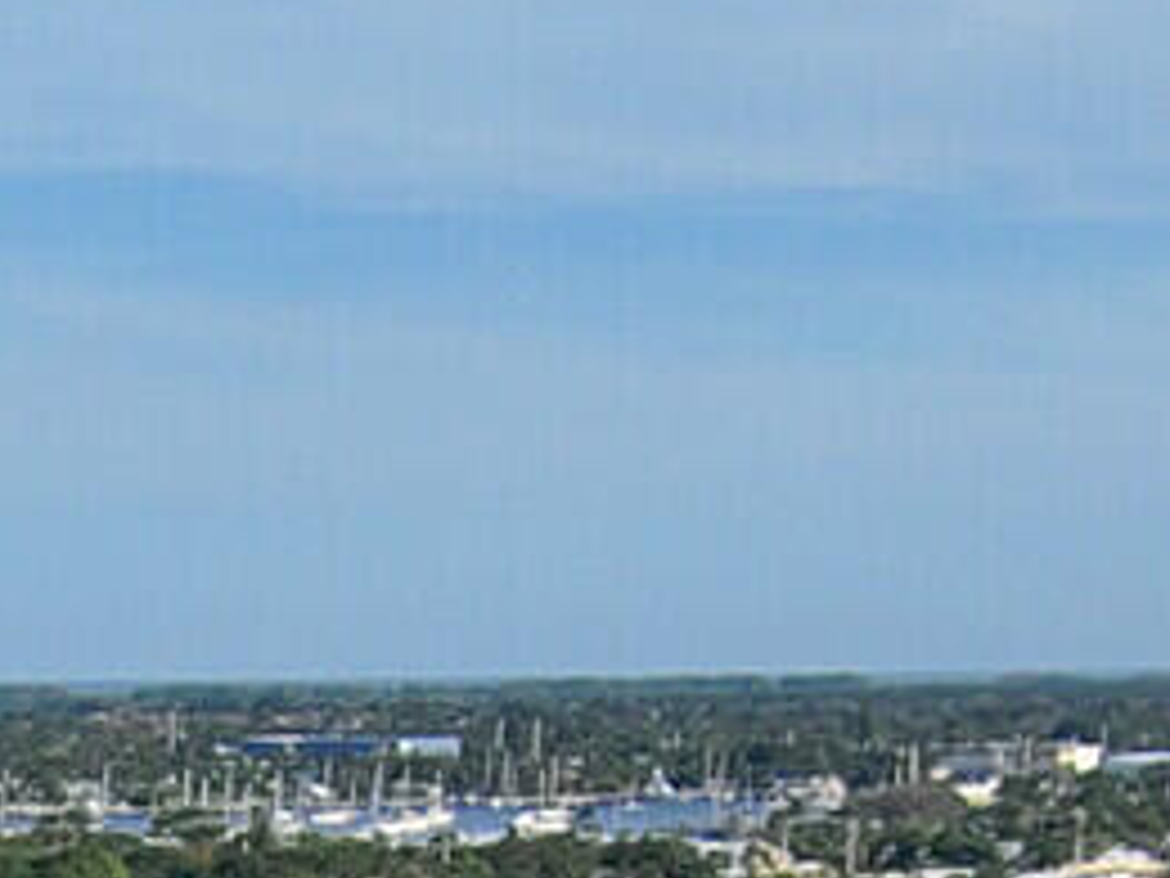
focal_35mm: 129
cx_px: -76
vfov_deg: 10.3
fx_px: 4360
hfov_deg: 14.9
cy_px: 1920
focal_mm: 3.7
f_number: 2.8
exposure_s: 1/1165
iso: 101
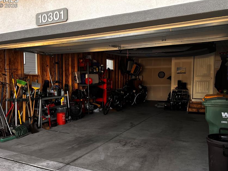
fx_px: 211
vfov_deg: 44.0
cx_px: 104
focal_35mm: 32
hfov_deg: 56.8
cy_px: 98
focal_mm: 5.7
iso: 50
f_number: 1.5
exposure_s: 1/171
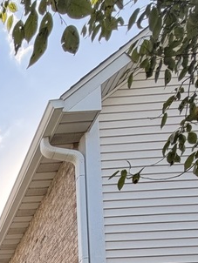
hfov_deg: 21.0
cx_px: -148
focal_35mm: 50
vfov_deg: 22.5
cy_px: 469
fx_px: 381
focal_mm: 2.22
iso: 50
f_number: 2.2
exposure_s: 1/502
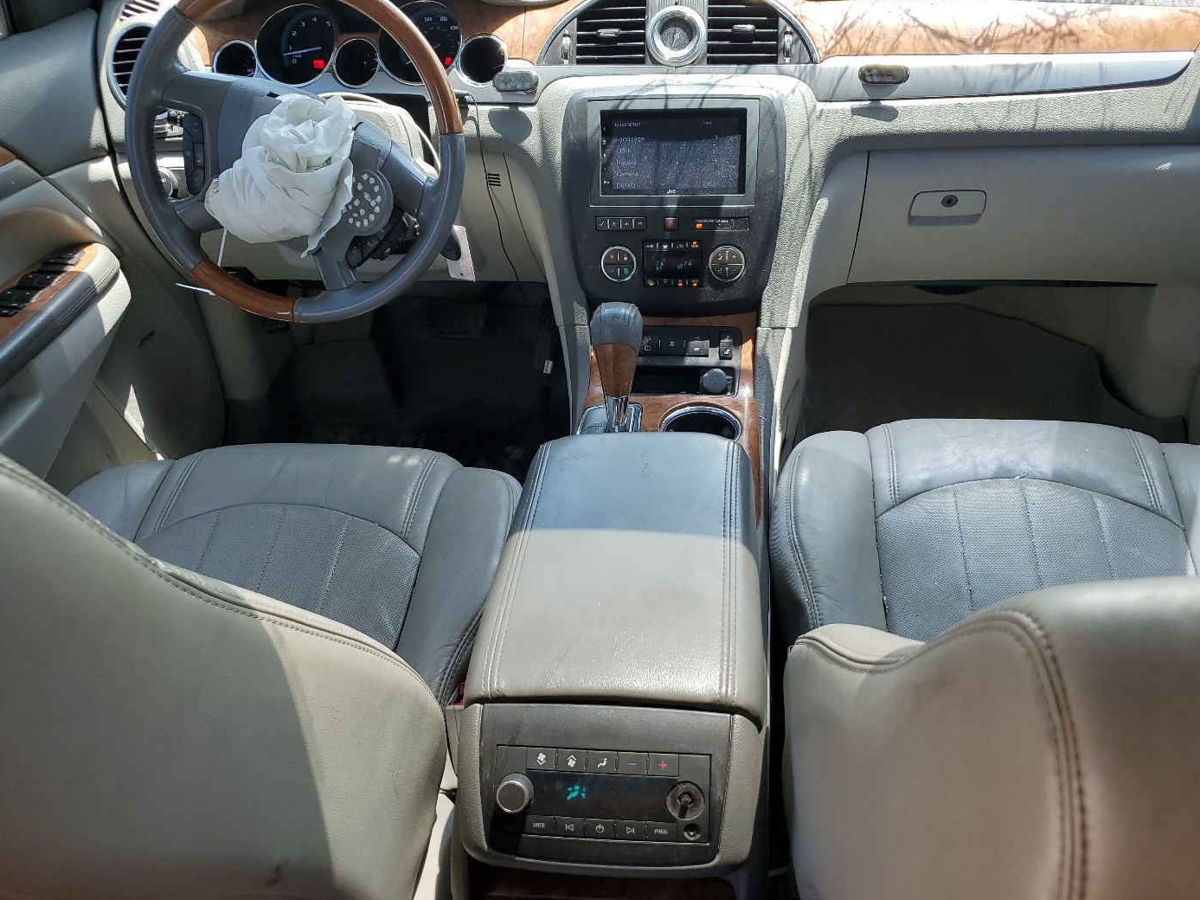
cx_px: 648
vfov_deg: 46.8
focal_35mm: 30
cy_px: 453
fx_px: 1040
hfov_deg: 59.9
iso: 50
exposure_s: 1/417
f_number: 1.5
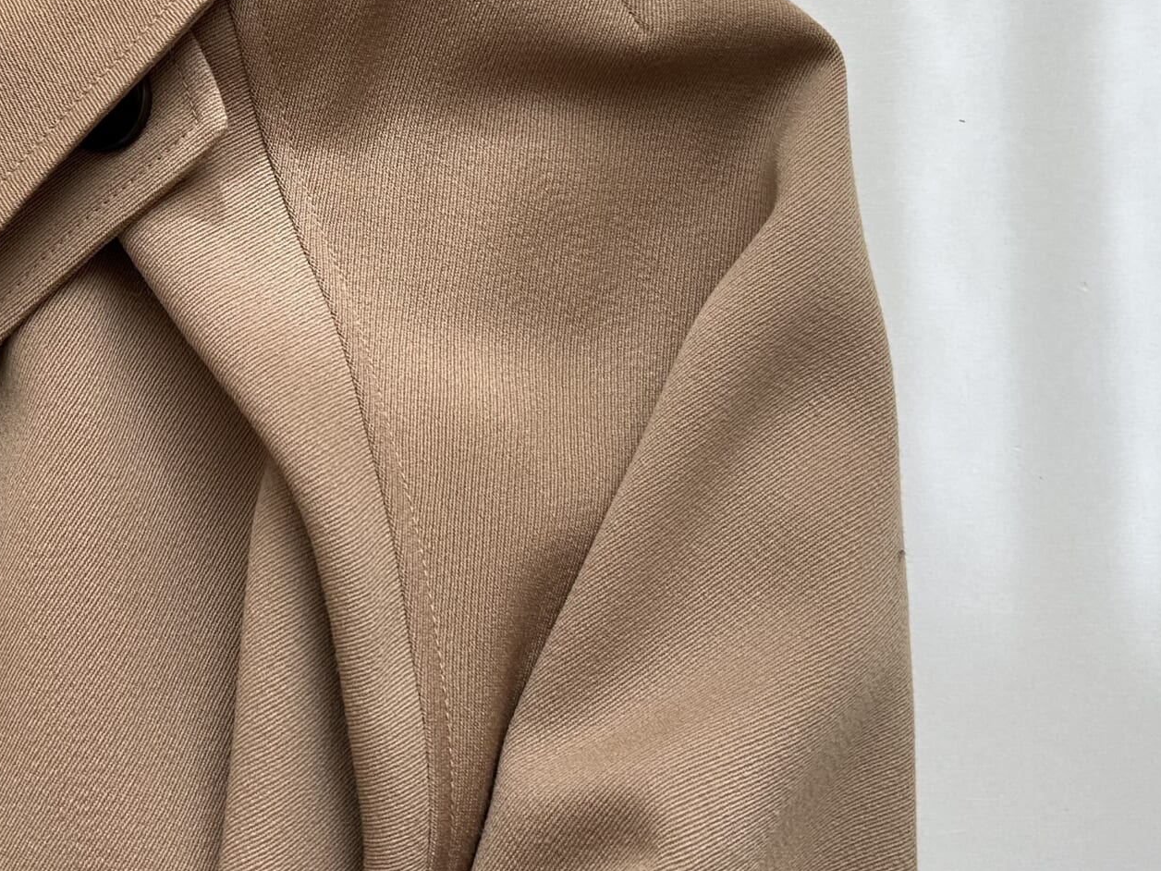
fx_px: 1778
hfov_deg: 35.1
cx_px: 241
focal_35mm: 53
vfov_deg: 27.0
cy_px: 164
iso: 50
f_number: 1.5
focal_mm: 5.7
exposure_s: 1/367
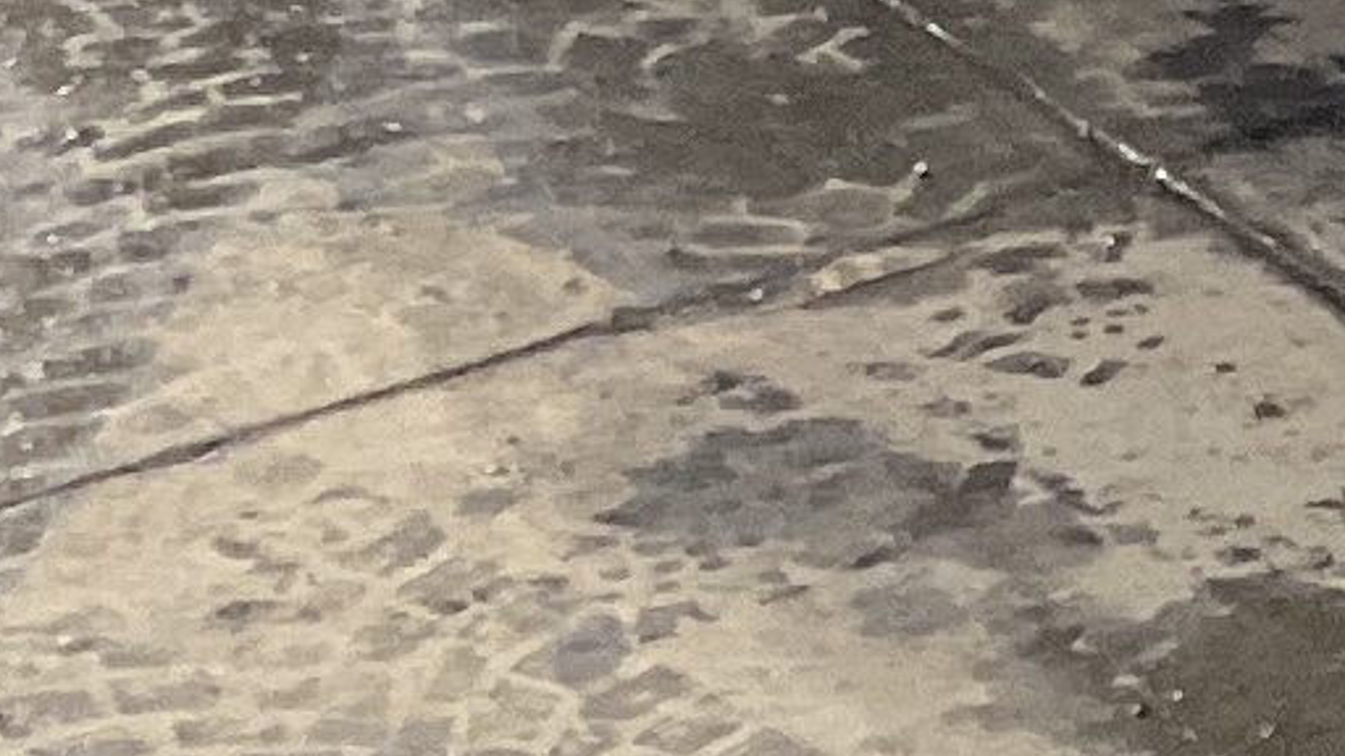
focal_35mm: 249
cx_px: 4482
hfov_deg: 7.3
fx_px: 8880
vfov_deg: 4.8
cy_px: -546
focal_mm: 3
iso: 100
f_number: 1.8
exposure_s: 1/60
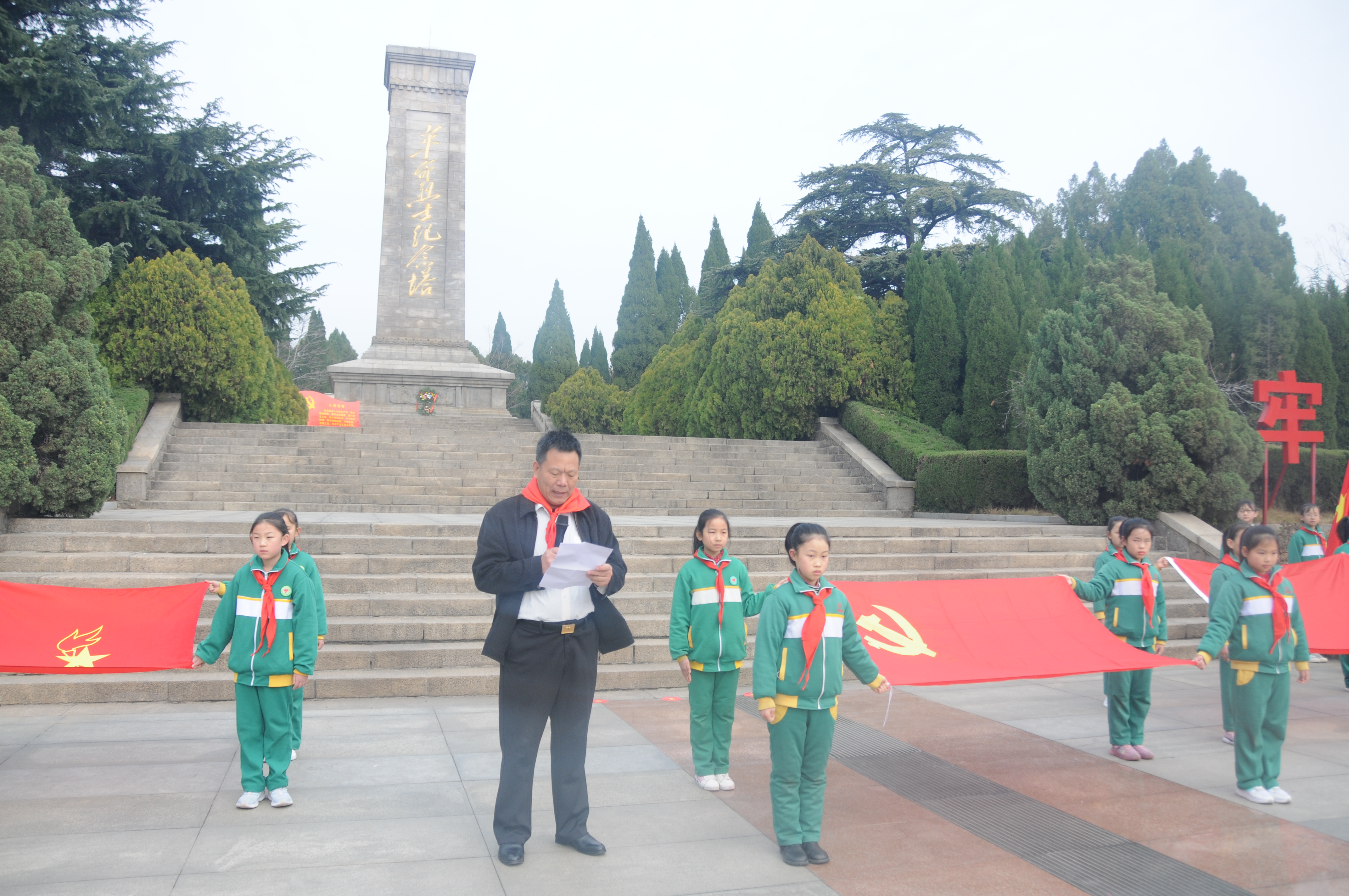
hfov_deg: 67.4
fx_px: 1011
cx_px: 674
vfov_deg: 47.8
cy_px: 448
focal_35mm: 27
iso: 220
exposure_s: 1/400
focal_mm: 18
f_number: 4
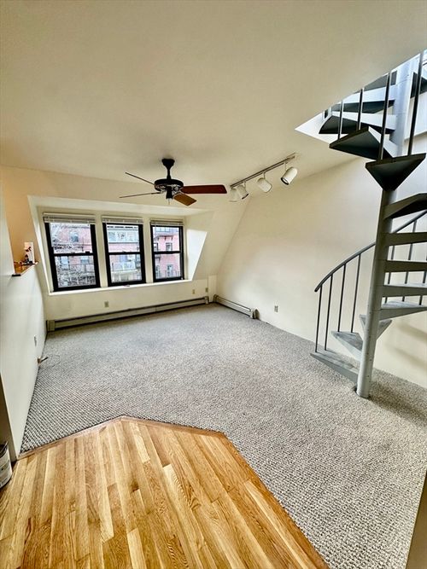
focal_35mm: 14
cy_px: 284
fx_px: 230
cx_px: 214
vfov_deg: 102.1
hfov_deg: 85.7
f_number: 2.2
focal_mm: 2.22
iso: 160
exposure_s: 1/120
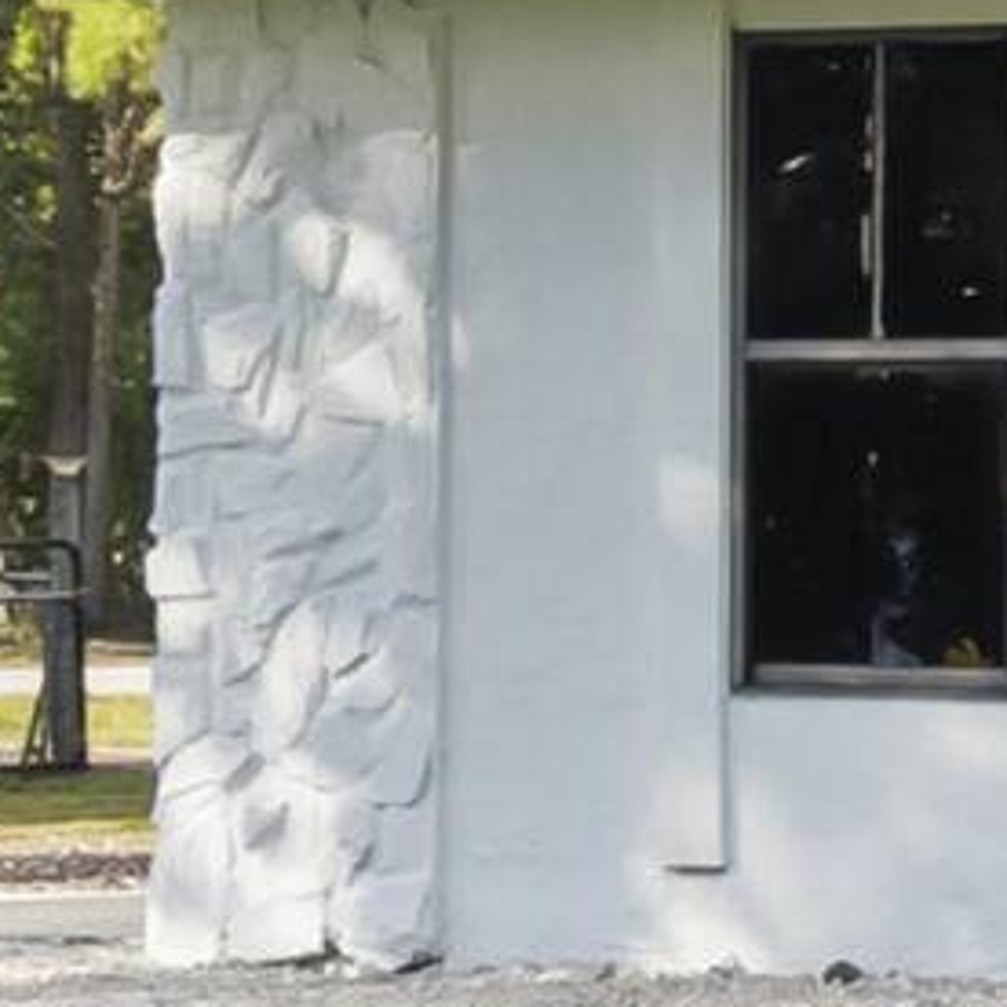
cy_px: 396
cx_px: 3317
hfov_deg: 6.7
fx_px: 7603
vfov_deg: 7.6
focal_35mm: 231
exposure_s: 1/320
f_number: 8
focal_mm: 25
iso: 1600
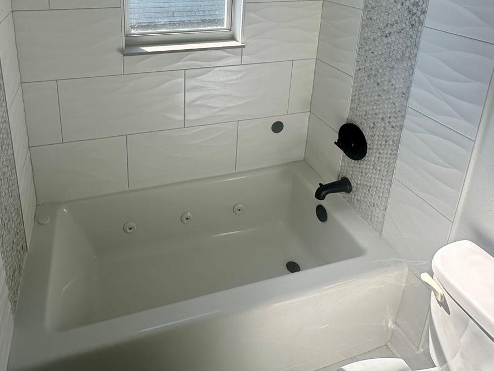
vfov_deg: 49.4
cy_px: 43
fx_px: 357
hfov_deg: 68.2
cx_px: 182
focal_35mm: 25
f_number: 2.2
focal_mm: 2.22
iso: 40
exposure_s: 1/264
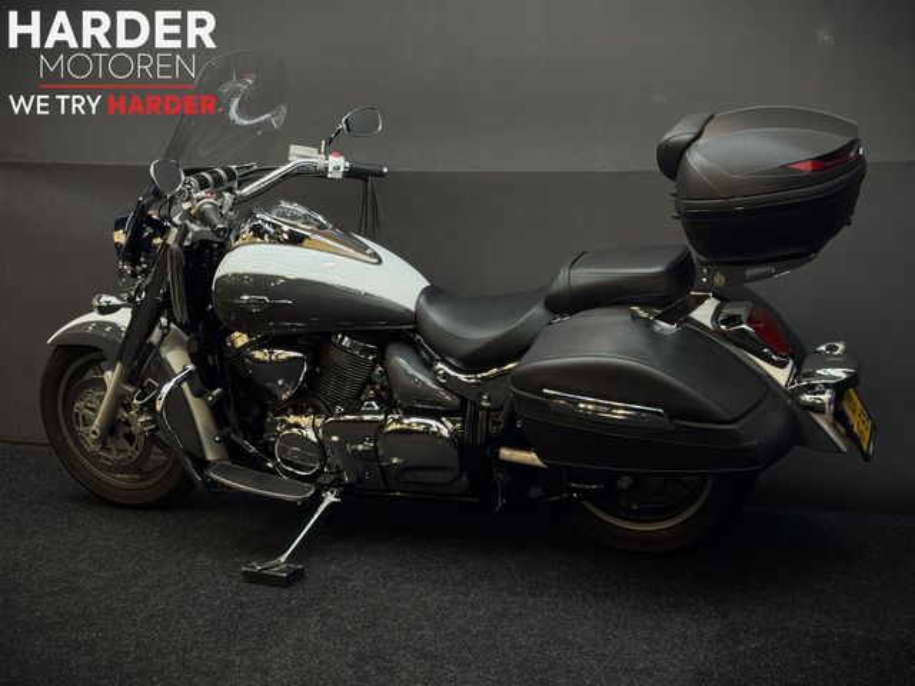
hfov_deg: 39.7
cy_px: 343
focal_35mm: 48
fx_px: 1269
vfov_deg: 30.3
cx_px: 458
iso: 50
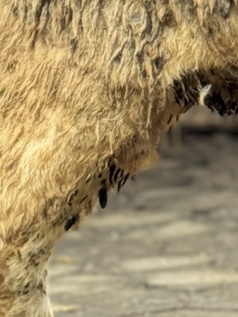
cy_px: -272
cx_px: 421
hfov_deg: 5.7
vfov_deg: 7.5
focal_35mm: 257
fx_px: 2355
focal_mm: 6.76
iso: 125
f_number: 1.78
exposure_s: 1/60
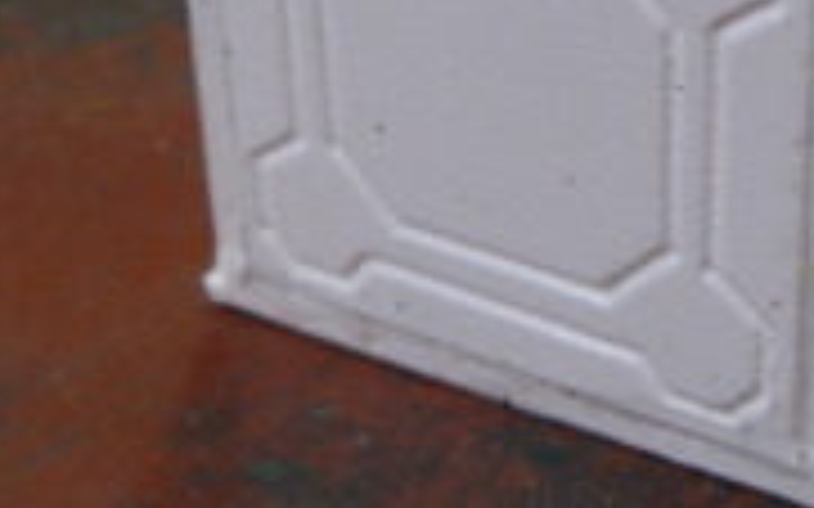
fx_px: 1952
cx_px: 702
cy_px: 18
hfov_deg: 23.1
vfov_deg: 14.6
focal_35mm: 88
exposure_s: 1/30
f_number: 3.1
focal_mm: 5
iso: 125
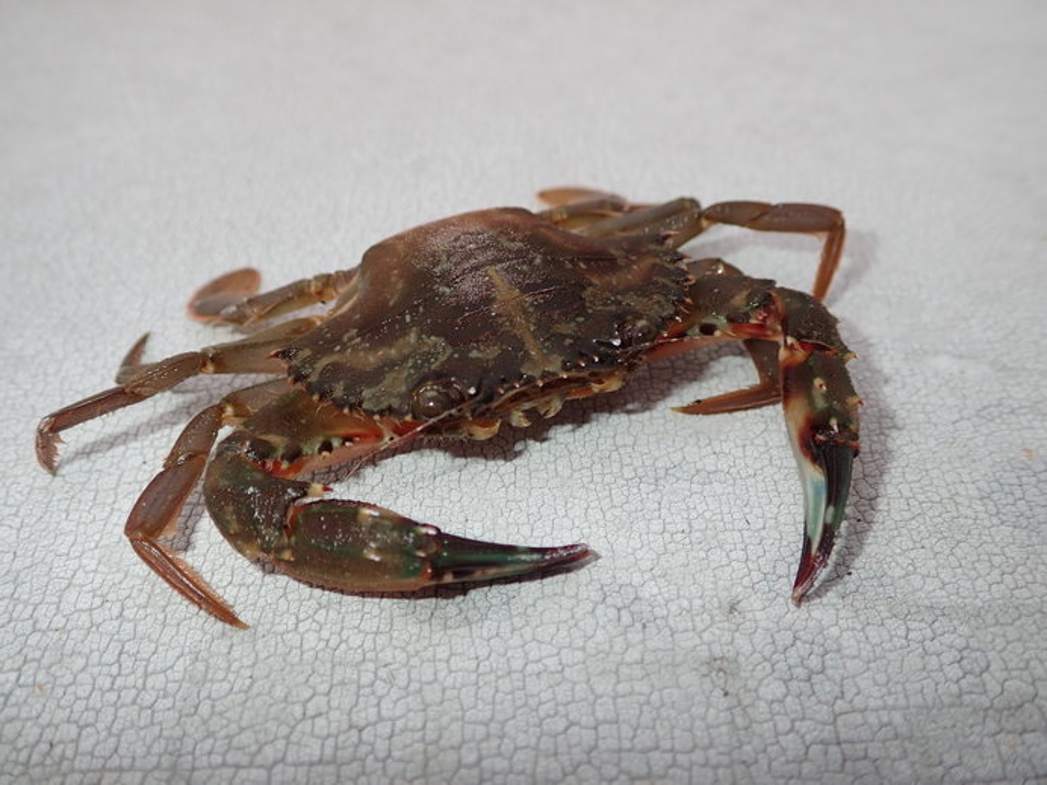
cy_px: 392
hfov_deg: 60.0
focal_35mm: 30
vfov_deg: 46.8
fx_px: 907
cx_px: 524
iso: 125
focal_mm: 5.5
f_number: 6.3
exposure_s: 1/30
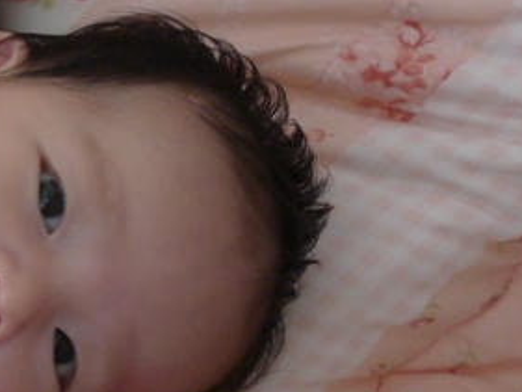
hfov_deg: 11.3
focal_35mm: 171
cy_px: -58
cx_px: -156
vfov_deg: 8.6
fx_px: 2580
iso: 400
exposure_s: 1/15
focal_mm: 20
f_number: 1.7
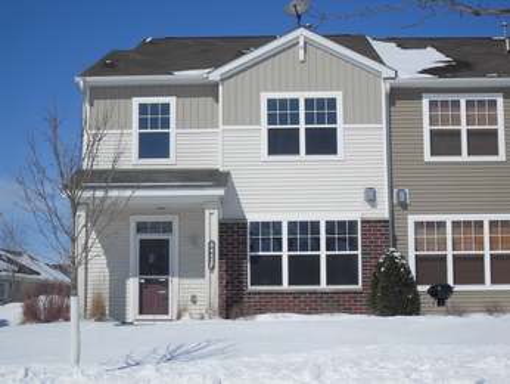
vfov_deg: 21.3
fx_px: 1017
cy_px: 192
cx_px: 255
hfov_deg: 28.1
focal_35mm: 69
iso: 80
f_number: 9.9
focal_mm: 11.8
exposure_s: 1/350
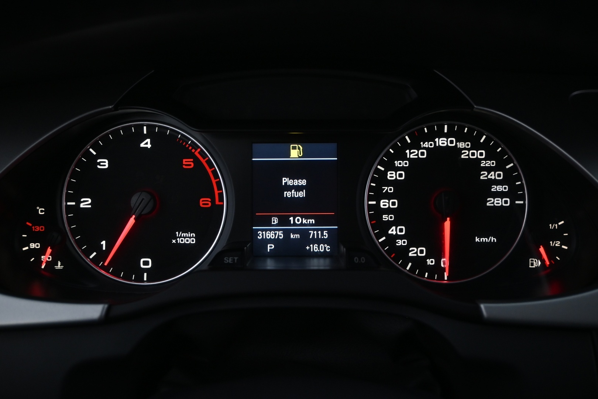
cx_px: 299
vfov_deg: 36.9
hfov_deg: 53.1
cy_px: 200
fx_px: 598
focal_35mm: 36
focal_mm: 24
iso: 900
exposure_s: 1/25
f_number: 4.2
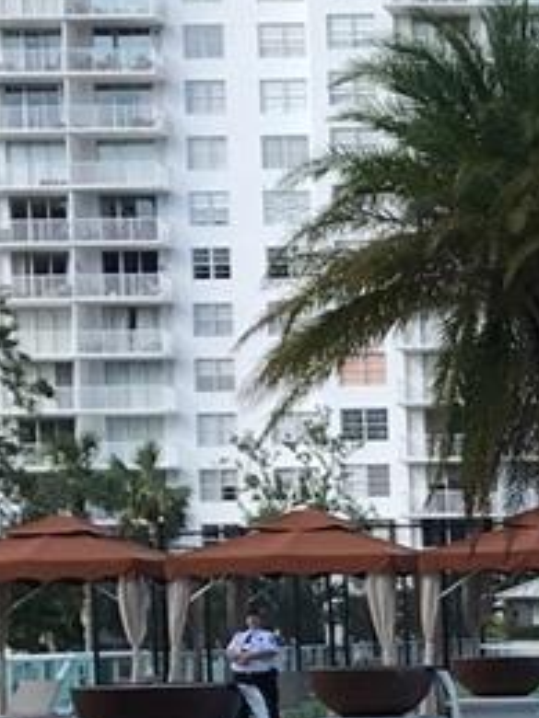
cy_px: 782
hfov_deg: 10.4
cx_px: 1128
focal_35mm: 129
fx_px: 2678
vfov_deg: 14.9
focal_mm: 3.99
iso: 20
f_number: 1.8
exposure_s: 1/1294
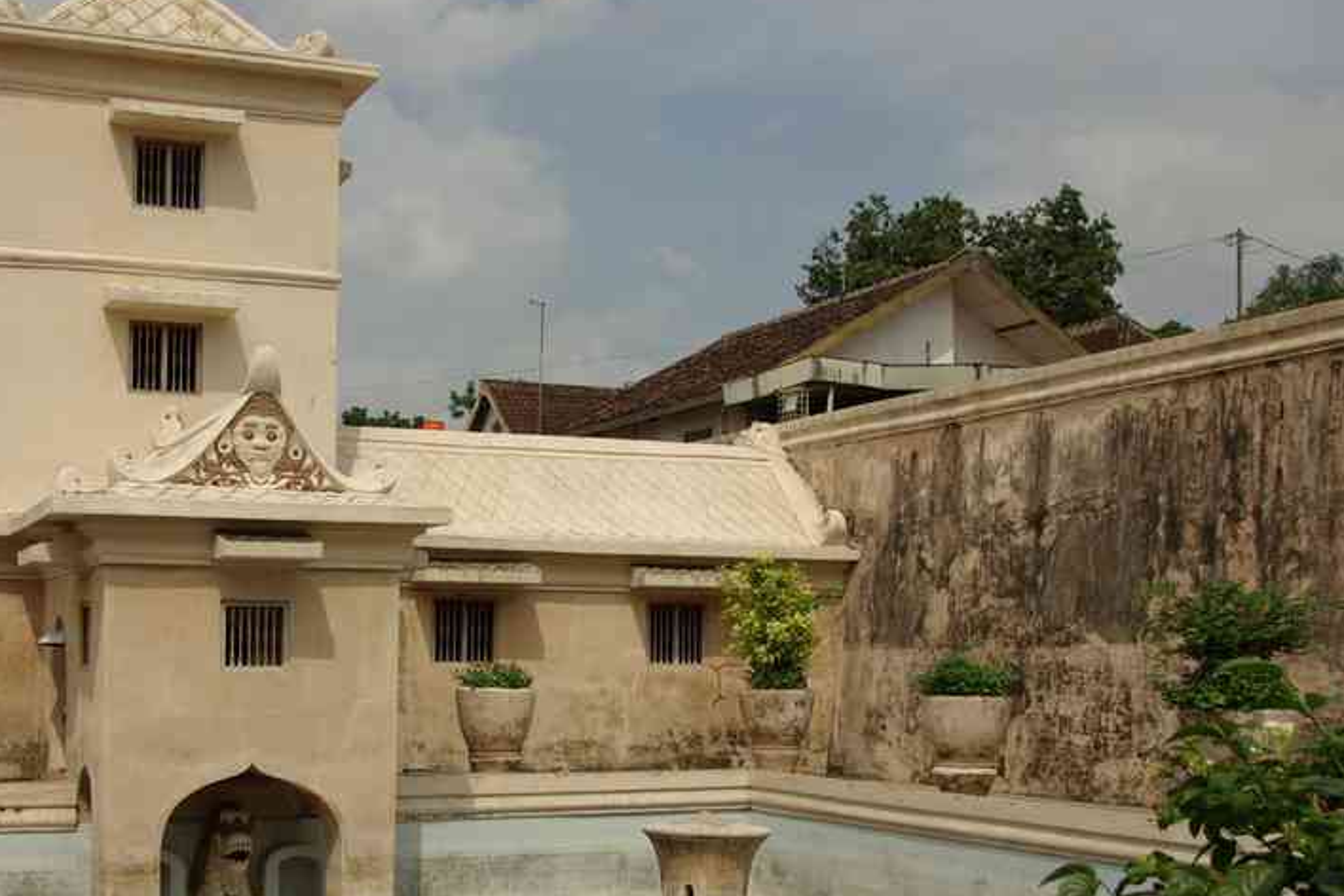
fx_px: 1818
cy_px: 575
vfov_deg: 27.6
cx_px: 424
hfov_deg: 40.0
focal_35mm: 49
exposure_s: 1/350
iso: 100
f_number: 8
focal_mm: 23
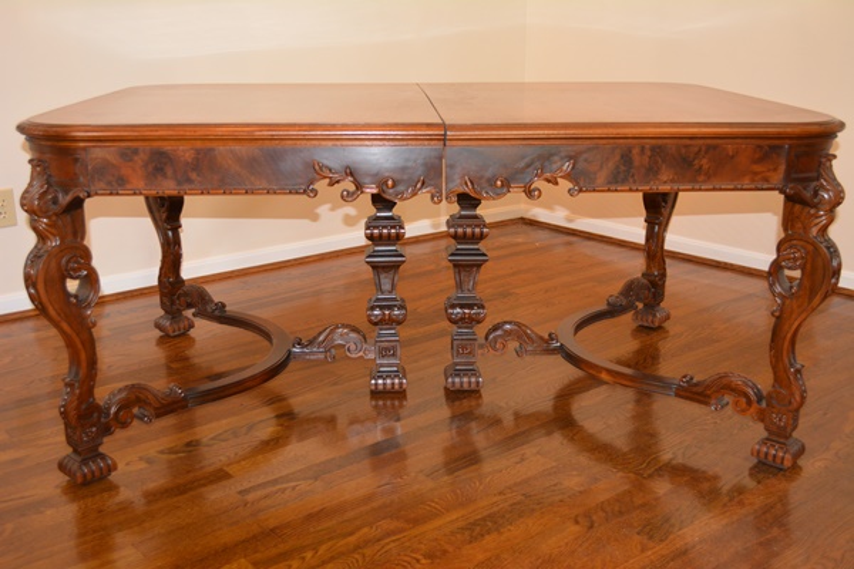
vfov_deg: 34.2
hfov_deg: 49.6
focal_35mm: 39
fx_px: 925
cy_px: 284
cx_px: 427
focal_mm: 26
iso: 1000
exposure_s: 1/60
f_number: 4.2
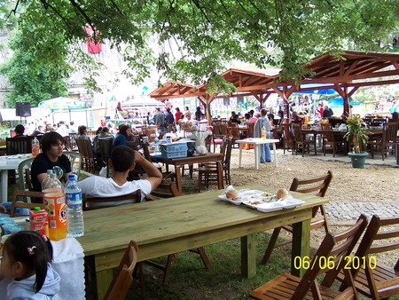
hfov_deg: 49.0
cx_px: 200
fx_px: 438
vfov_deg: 37.8
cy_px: 150
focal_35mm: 38
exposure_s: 1/90
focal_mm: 6.3
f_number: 2.8
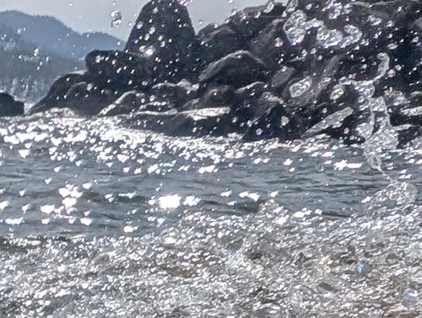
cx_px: -578
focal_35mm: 97
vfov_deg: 14.1
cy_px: 506
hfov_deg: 14.2
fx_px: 1184
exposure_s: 1/5525
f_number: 2.2
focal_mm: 1.95
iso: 46
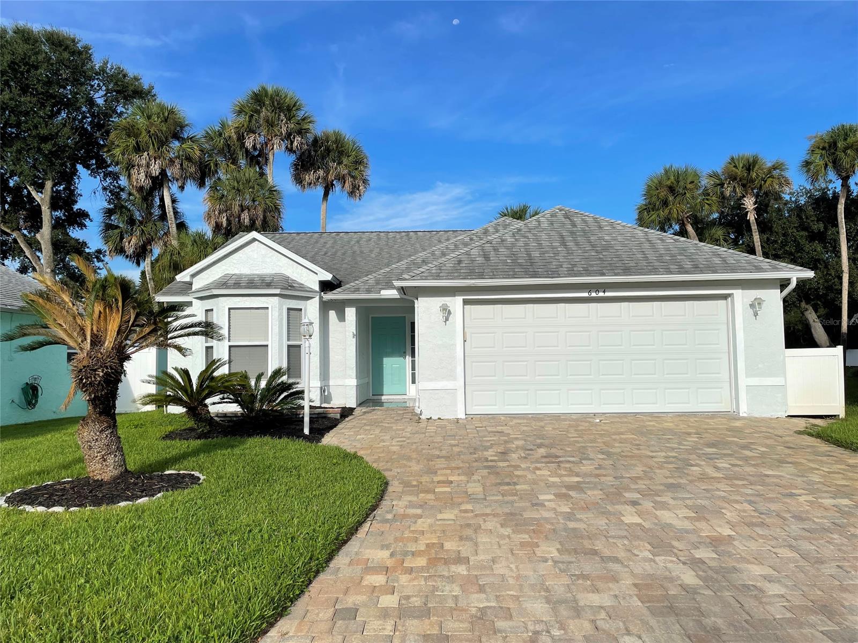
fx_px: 644
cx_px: 429
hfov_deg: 67.3
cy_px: 322
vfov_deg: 53.1
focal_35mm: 26
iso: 32
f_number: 1.6
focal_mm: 4.2
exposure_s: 1/4132
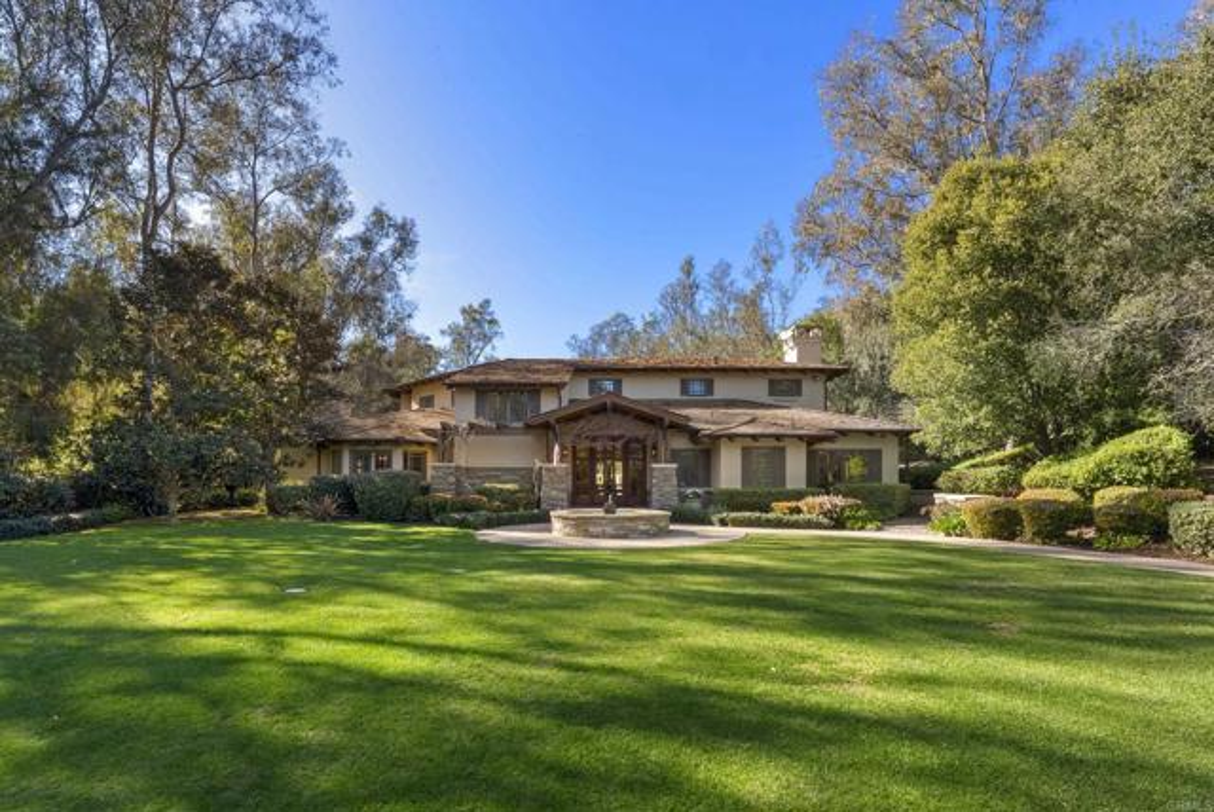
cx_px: 607
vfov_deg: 73.9
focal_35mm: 16
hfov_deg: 96.7
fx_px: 540
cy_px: 406
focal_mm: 16
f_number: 22
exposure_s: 1/20
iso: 500
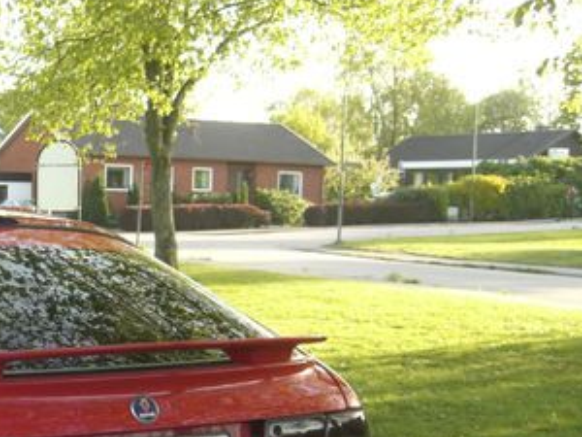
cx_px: -31
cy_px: 400
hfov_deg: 22.9
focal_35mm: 81
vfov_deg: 17.9
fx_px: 1362
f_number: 2.8
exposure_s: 1/640
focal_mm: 7.9
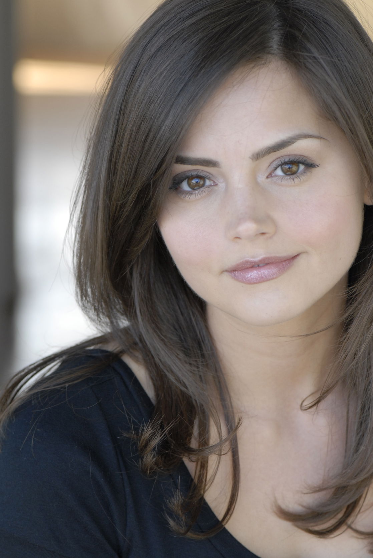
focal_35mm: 158
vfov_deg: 13.0
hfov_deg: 8.7
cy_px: 279
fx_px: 2441
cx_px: 186
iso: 400
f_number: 5
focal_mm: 105
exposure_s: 1/125
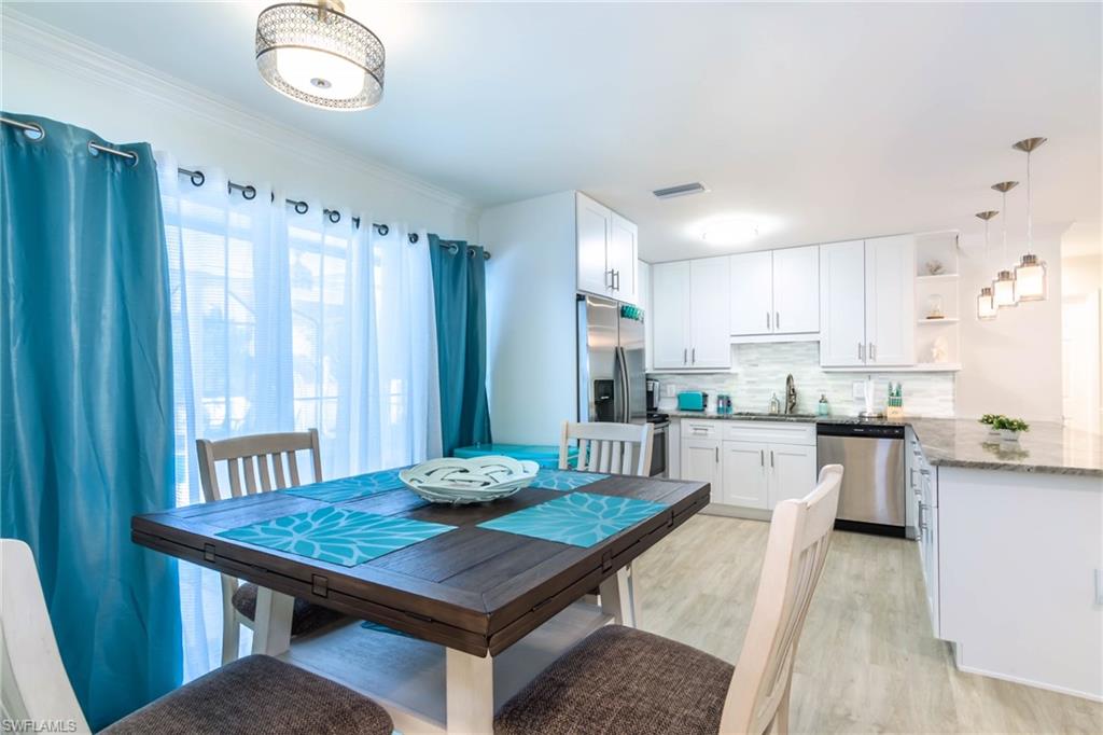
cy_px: 368
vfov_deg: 72.0
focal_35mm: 16
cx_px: 552
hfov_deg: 95.0
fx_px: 505
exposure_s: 1/2.5
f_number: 11
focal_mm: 11
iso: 100
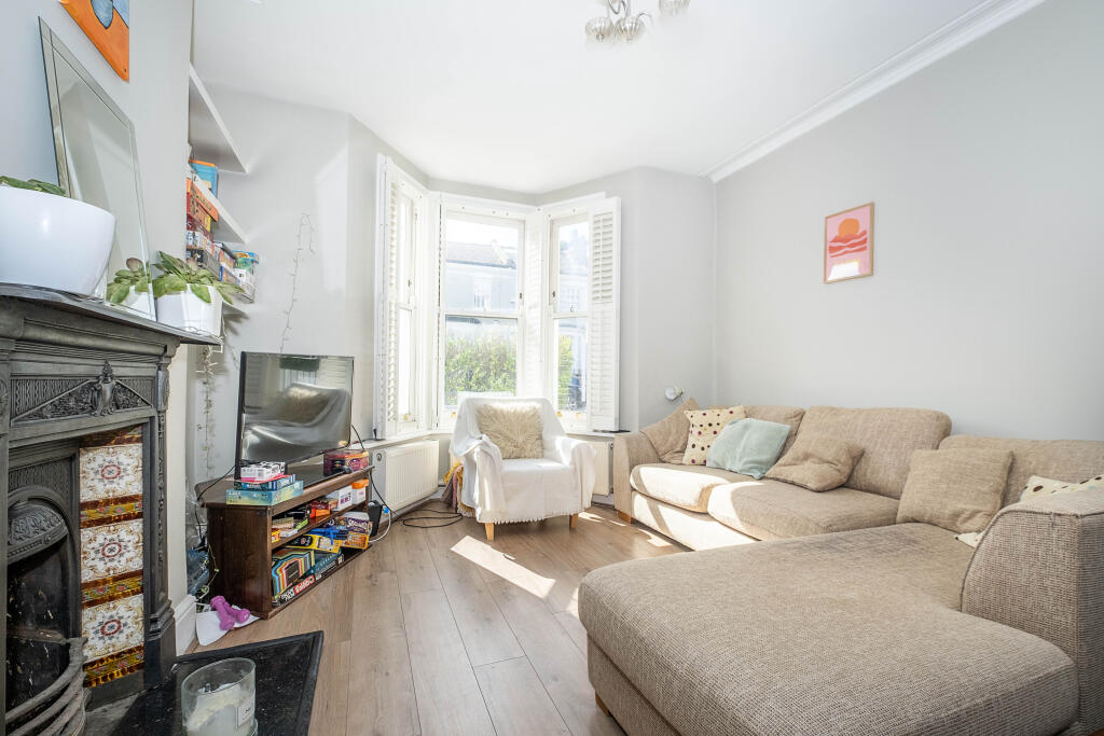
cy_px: 368
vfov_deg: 77.3
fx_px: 460
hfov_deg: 100.4
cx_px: 552
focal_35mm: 15
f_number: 5.6
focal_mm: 10
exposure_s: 1/250
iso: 320
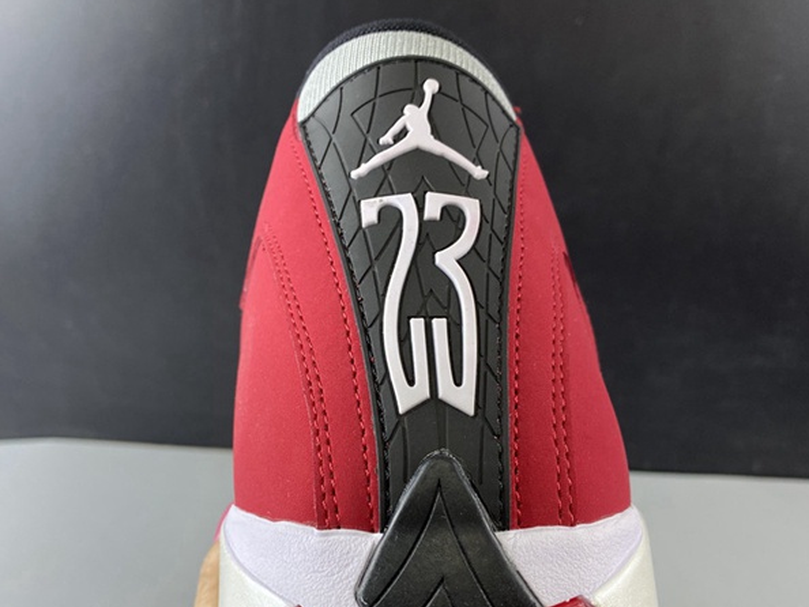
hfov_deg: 52.4
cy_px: 382
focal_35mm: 35
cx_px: 349
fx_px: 818
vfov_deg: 40.4
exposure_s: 1/50
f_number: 1.8
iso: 64
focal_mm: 4.25
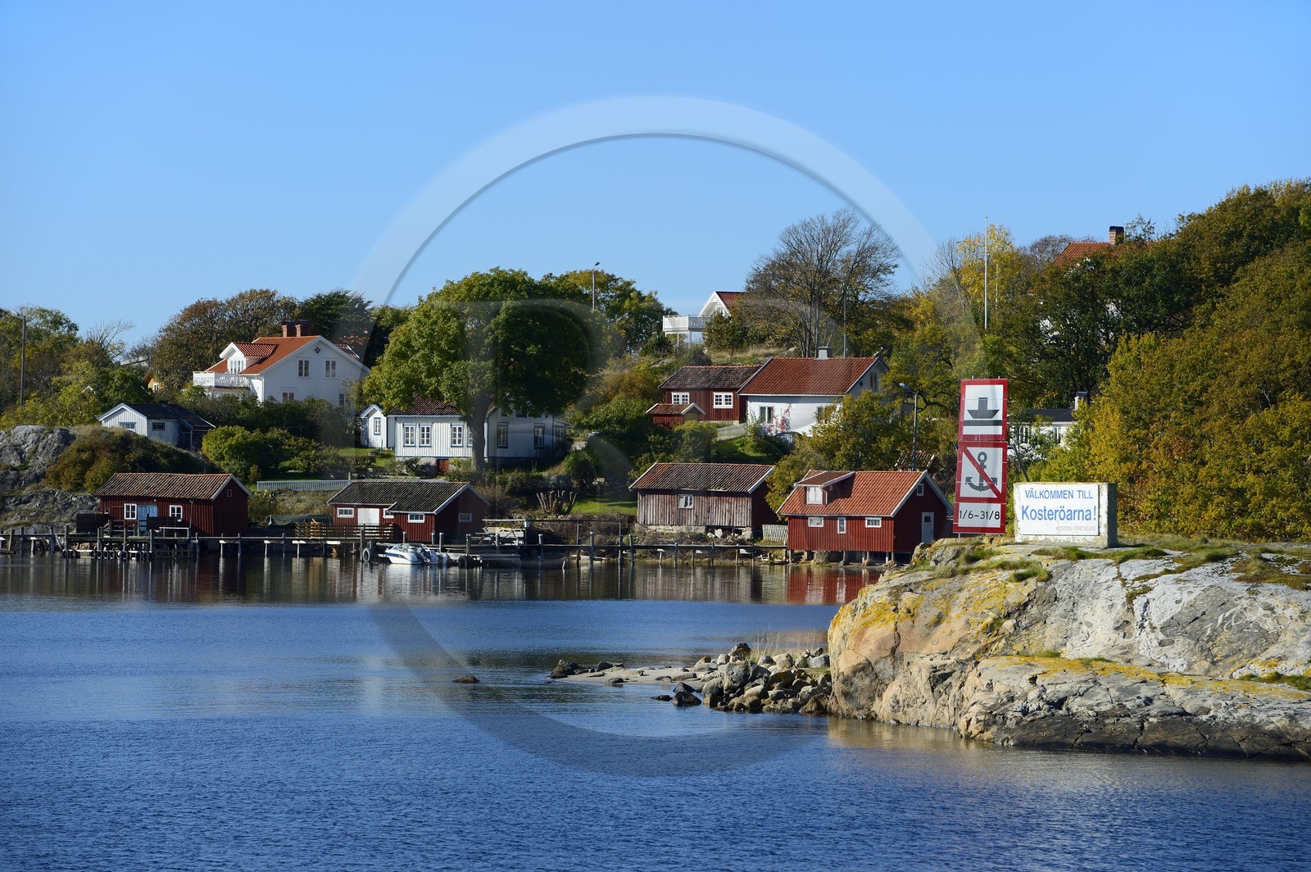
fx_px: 6004
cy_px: 436
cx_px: 656
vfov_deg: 8.3
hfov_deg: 12.5
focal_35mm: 165
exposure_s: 1/400
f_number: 9
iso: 200
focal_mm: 165
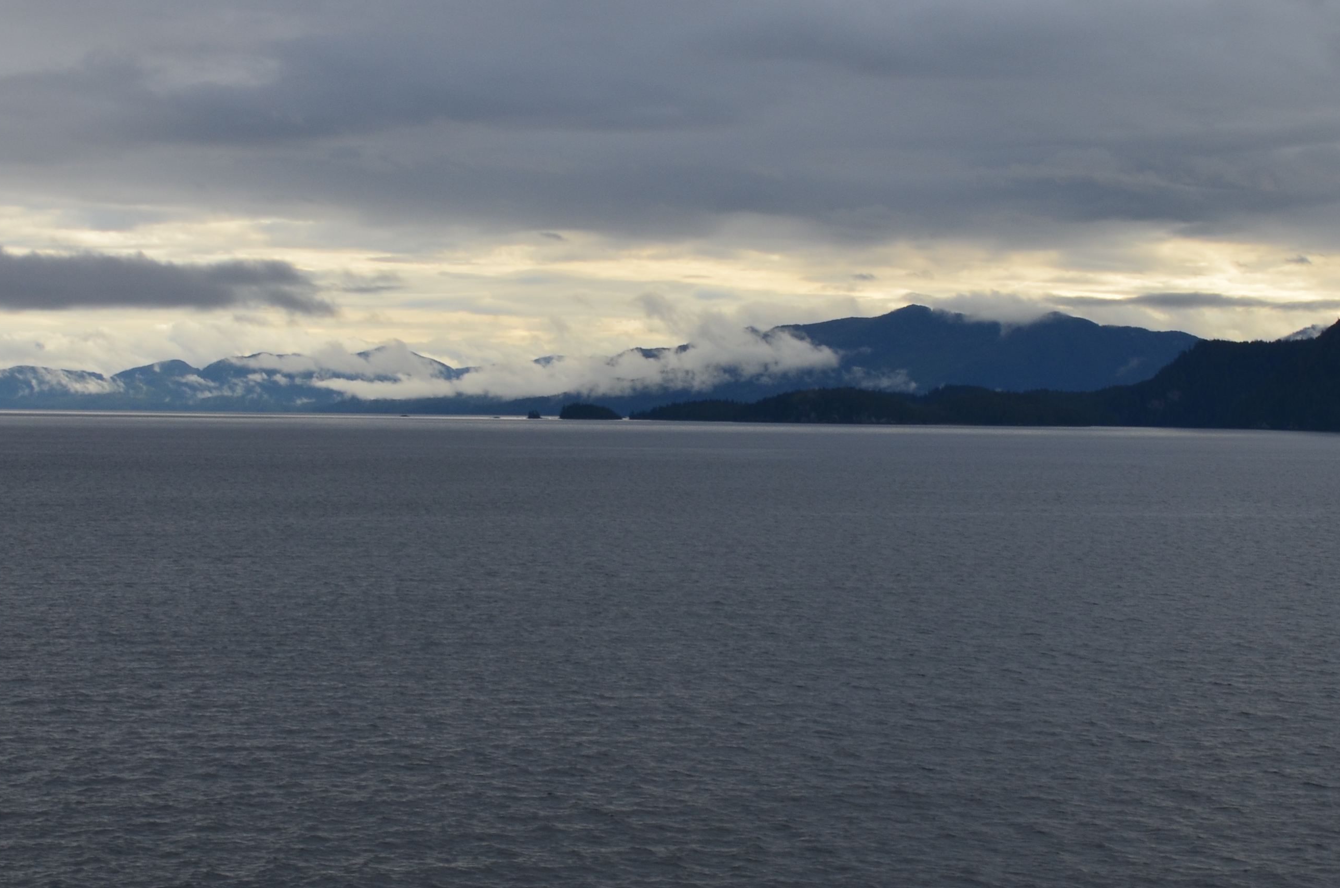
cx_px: 550
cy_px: 399
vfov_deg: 15.8
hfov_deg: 23.7
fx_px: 3194
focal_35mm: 86
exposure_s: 1/125
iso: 180
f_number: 11
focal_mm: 30
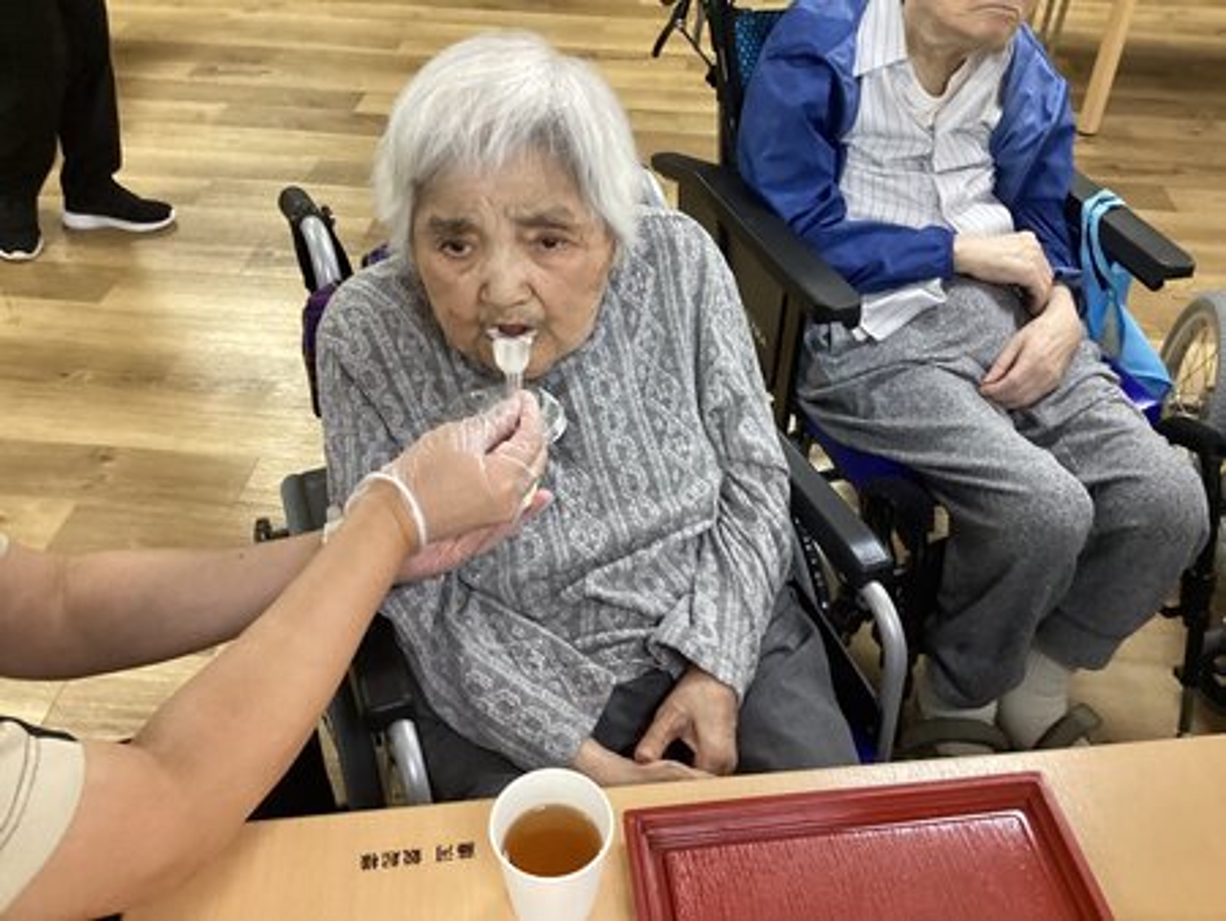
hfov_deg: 58.3
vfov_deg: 45.5
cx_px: 613
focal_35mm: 31
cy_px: 460
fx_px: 1099
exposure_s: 1/60
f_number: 2.4
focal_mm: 3.3
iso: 320
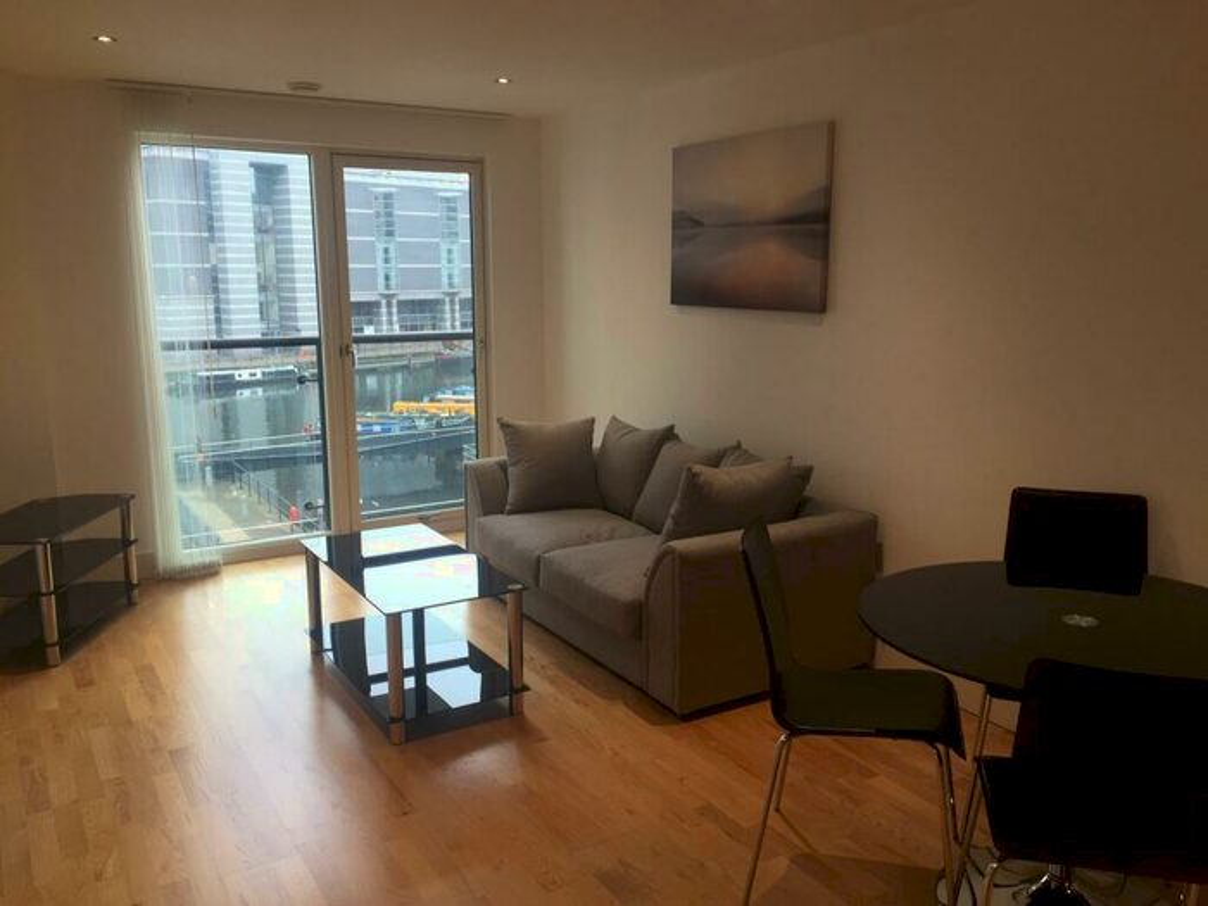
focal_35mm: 29
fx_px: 1012
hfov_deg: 61.7
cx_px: 604
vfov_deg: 48.2
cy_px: 453
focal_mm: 4.15
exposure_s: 1/50
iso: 32
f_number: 2.2
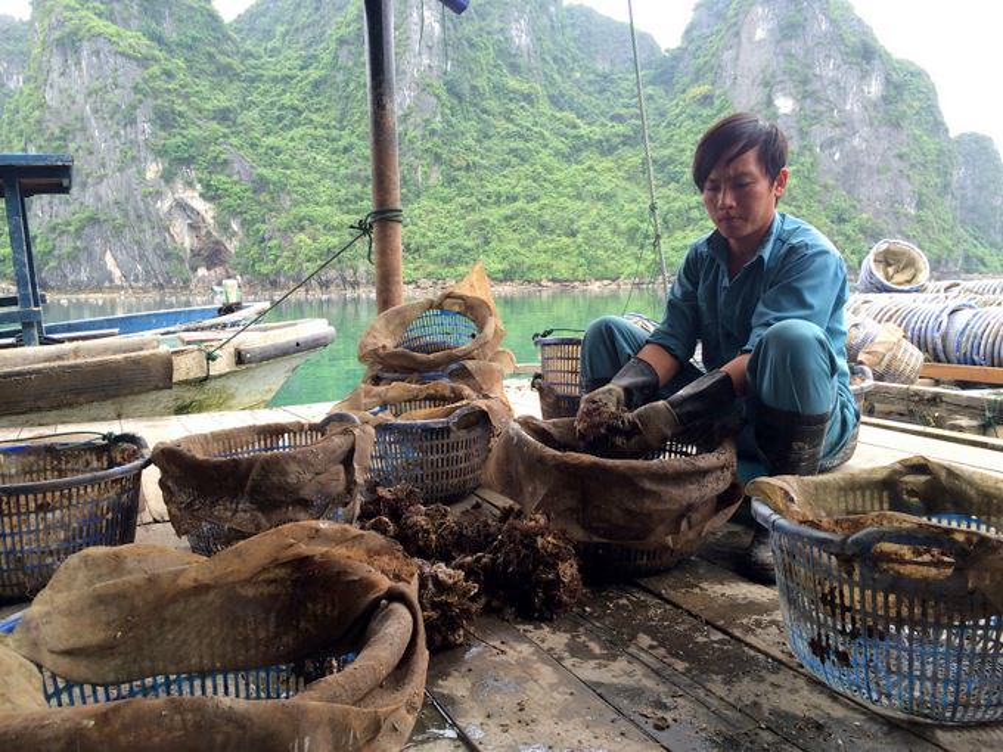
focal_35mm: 30
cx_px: 502
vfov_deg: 46.8
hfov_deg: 60.0
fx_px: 869
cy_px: 376
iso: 32
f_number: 2.2
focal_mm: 4.12
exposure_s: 1/120
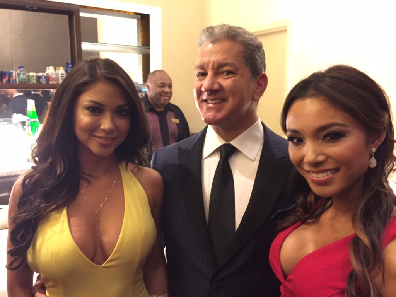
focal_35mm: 29
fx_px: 332
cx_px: 198
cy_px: 148
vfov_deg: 48.2
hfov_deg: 61.7
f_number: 2.2
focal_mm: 4.15
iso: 640
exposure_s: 1/15
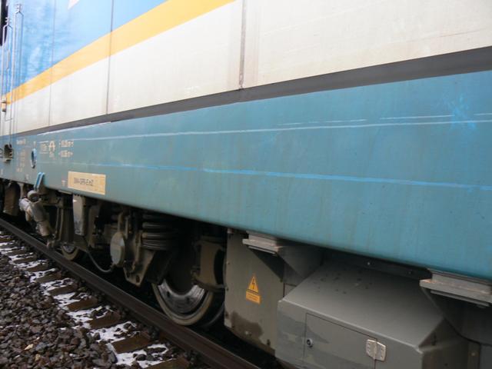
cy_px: 184
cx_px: 246
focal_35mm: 36
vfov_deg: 39.7
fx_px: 512
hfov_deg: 51.4
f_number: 2.8
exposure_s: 1/30
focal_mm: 6
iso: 80
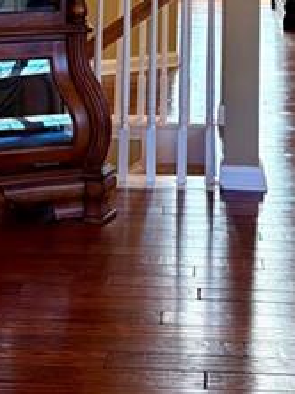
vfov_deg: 18.6
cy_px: -241
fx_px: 1025
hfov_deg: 16.4
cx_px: 158
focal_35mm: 90
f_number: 1.6
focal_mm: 5.96
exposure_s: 1/60
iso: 160
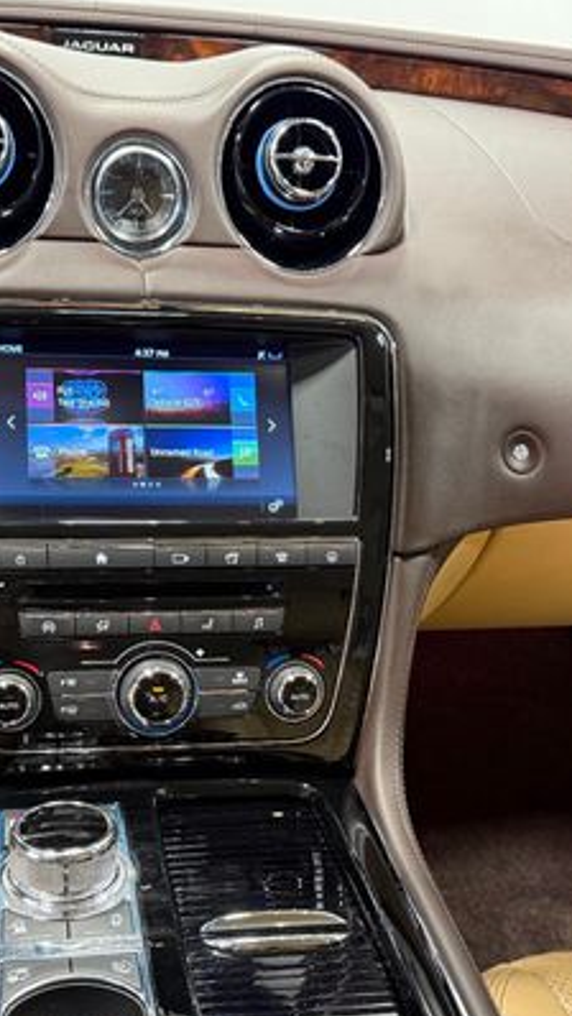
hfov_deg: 28.2
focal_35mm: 42
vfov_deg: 48.1
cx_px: 202
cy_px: 605
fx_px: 1132
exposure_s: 1/60
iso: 200
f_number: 1.78
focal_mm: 6.76
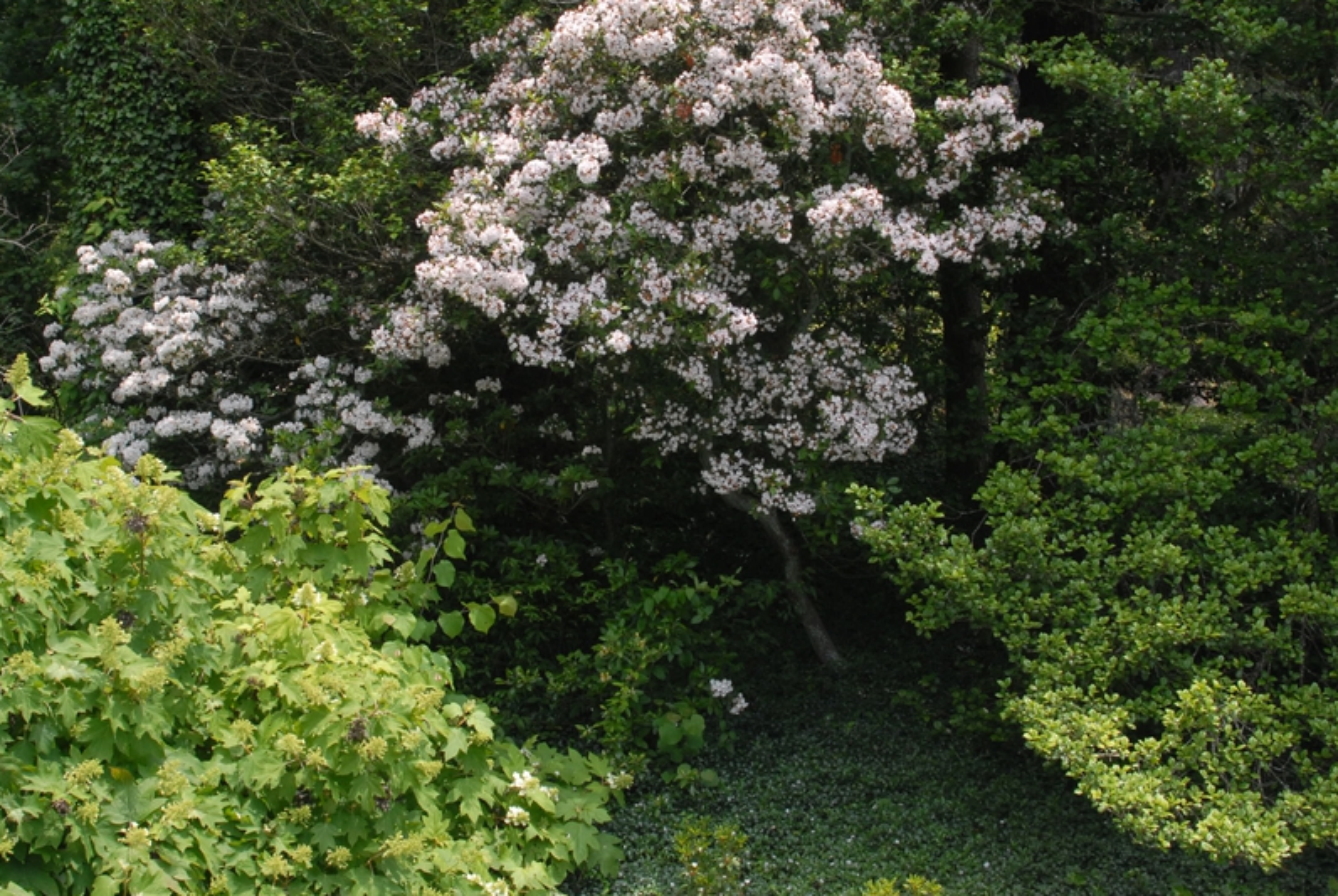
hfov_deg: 36.8
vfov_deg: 25.1
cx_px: 620
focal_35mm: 54
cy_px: 345
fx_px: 2010
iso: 400
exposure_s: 1/250
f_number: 8
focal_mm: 28
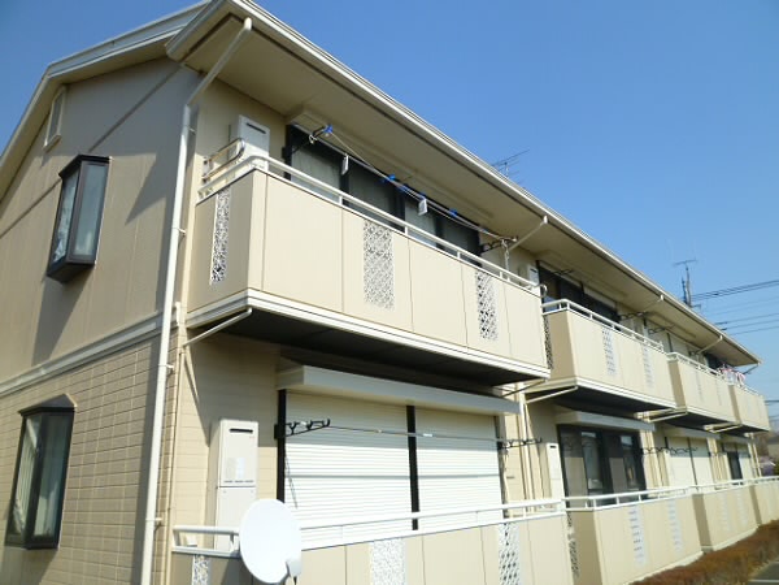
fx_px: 563
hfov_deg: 69.4
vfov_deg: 54.9
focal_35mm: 25
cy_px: 292
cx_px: 390
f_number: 4.5
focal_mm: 4.5
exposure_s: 1/400
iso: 80
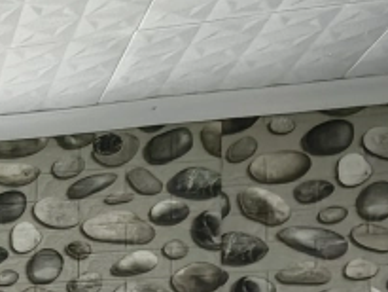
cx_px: -778
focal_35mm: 104
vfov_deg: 13.4
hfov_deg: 11.3
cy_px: 448
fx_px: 1166
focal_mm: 1.76
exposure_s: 1/114
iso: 50
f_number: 2.2
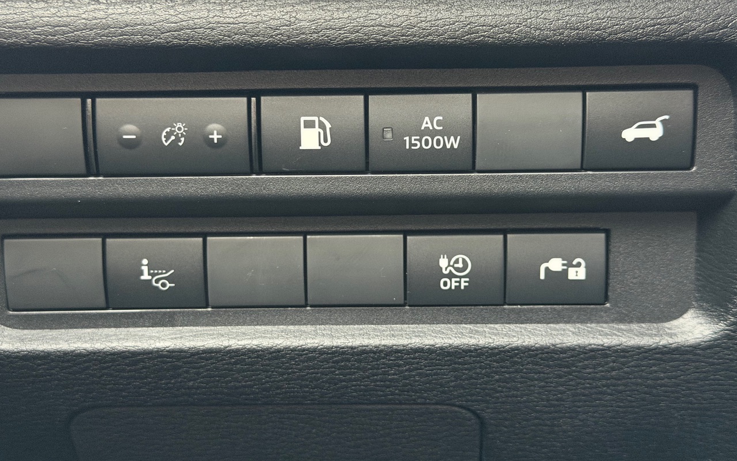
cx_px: 369
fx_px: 1024
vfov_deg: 25.3
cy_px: 187
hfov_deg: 39.6
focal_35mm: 51
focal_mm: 6.76
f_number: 1.78
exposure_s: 1/25
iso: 800
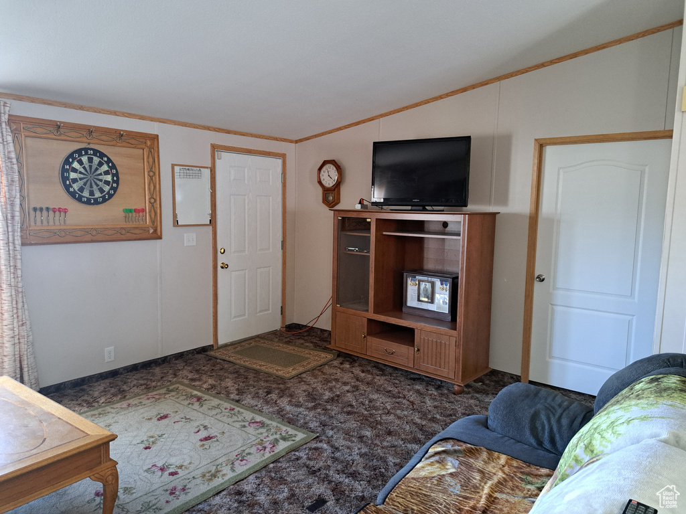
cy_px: 257
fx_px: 476
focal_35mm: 24
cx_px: 343
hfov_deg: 71.6
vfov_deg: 56.8
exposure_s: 1/30
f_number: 1.8
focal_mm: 5.23
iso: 400
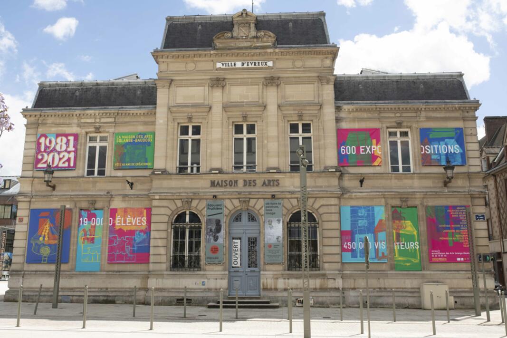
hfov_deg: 54.4
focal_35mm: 35
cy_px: 169
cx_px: 254
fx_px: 493
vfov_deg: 37.8
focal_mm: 35
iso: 500
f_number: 8
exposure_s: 1/1000
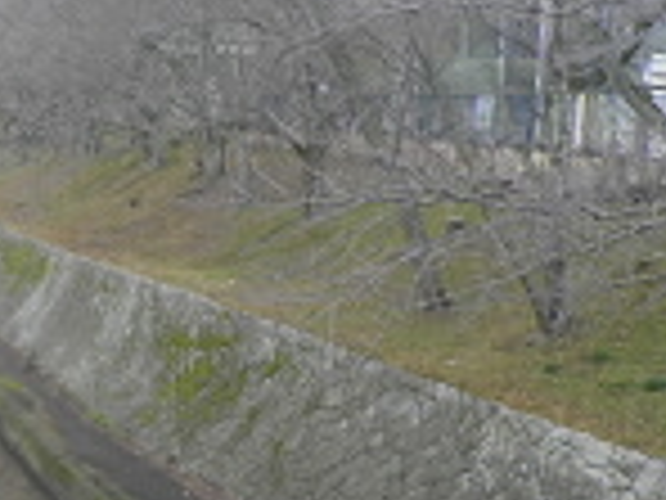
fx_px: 1404
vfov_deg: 20.2
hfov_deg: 24.0
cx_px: -158
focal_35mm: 73
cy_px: 266
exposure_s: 1/200
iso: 64
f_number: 3.2
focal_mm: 4.9
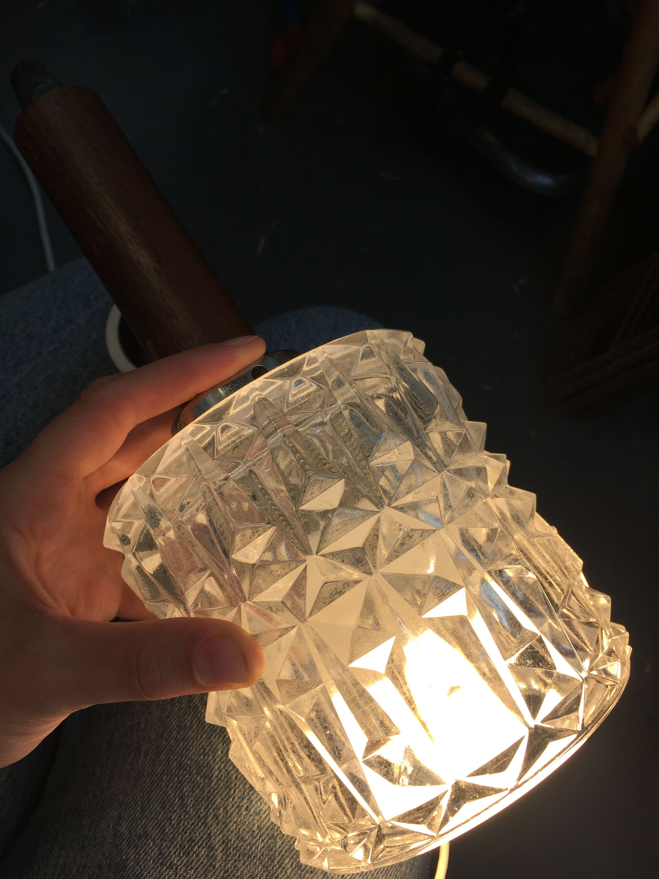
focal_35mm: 29
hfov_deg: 48.2
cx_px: 330
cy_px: 440
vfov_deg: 61.7
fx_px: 736
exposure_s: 1/442
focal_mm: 4.15
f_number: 2.2
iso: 25
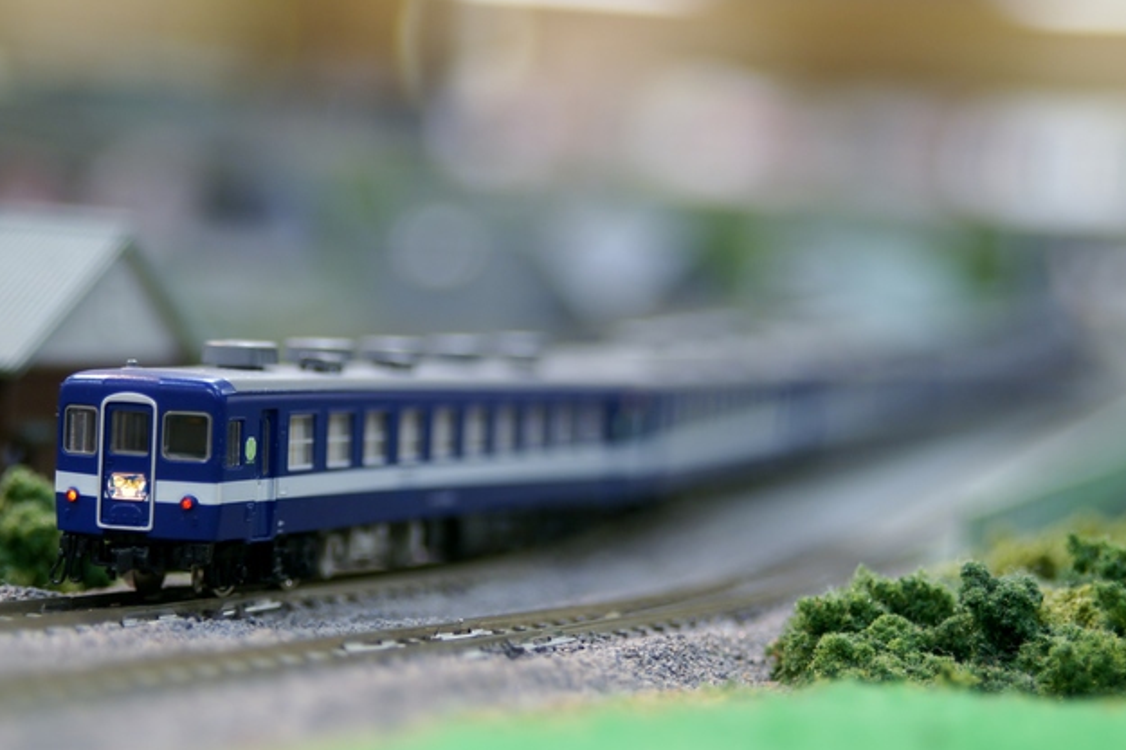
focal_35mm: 143
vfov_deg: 9.6
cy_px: 401
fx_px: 4456
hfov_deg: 14.4
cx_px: 543
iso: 400
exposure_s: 1/45
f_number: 4.5
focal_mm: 85
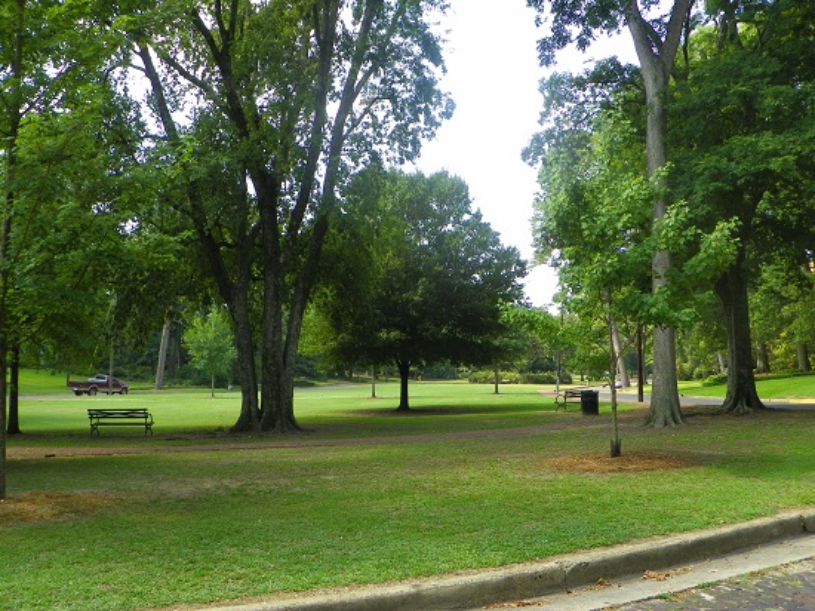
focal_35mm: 33
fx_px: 777
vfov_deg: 42.9
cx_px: 408
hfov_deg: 55.4
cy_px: 306
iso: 64
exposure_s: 1/200
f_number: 2.8
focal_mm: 5.9
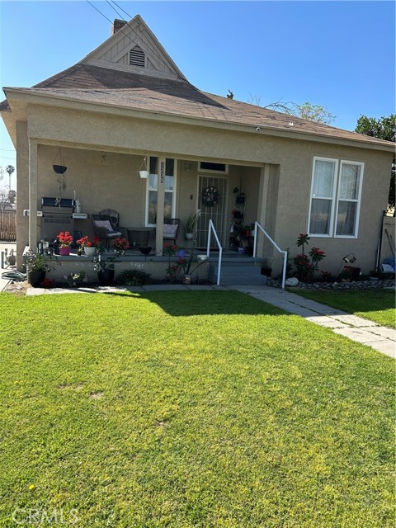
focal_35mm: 26
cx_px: 198
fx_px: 397
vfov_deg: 67.3
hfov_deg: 53.1
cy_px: 264
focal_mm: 5.7
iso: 50
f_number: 1.5
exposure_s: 1/2404
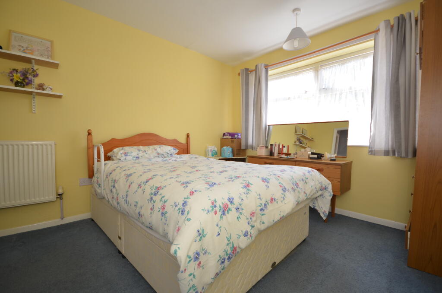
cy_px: 146
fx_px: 184
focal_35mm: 15
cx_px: 221
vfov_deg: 77.1
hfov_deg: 100.5
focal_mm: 10
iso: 200
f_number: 4
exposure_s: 1/60
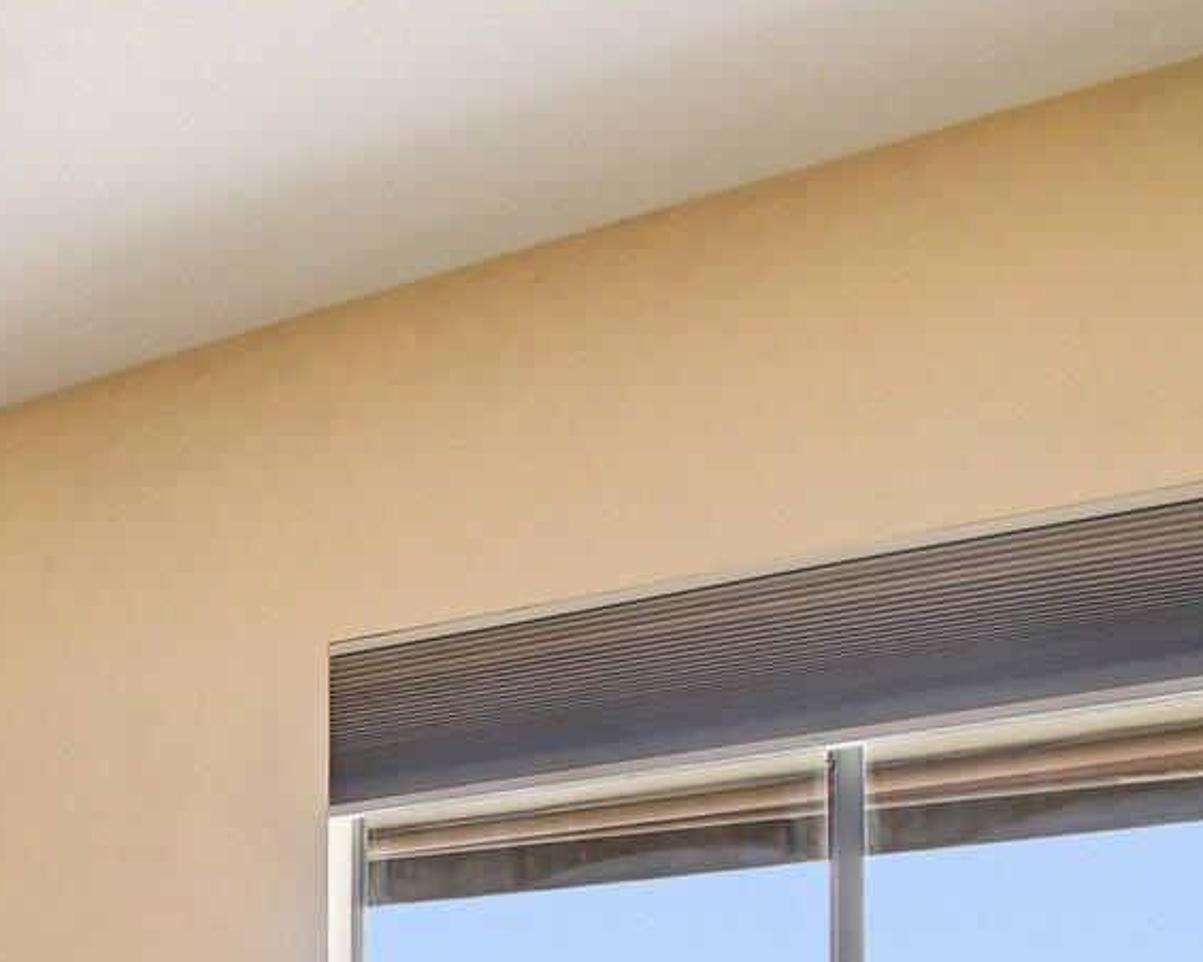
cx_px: -624
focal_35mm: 51
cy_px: 1225
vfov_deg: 25.8
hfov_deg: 26.2
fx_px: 1816
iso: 400
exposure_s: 1/40
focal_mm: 10
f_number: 8
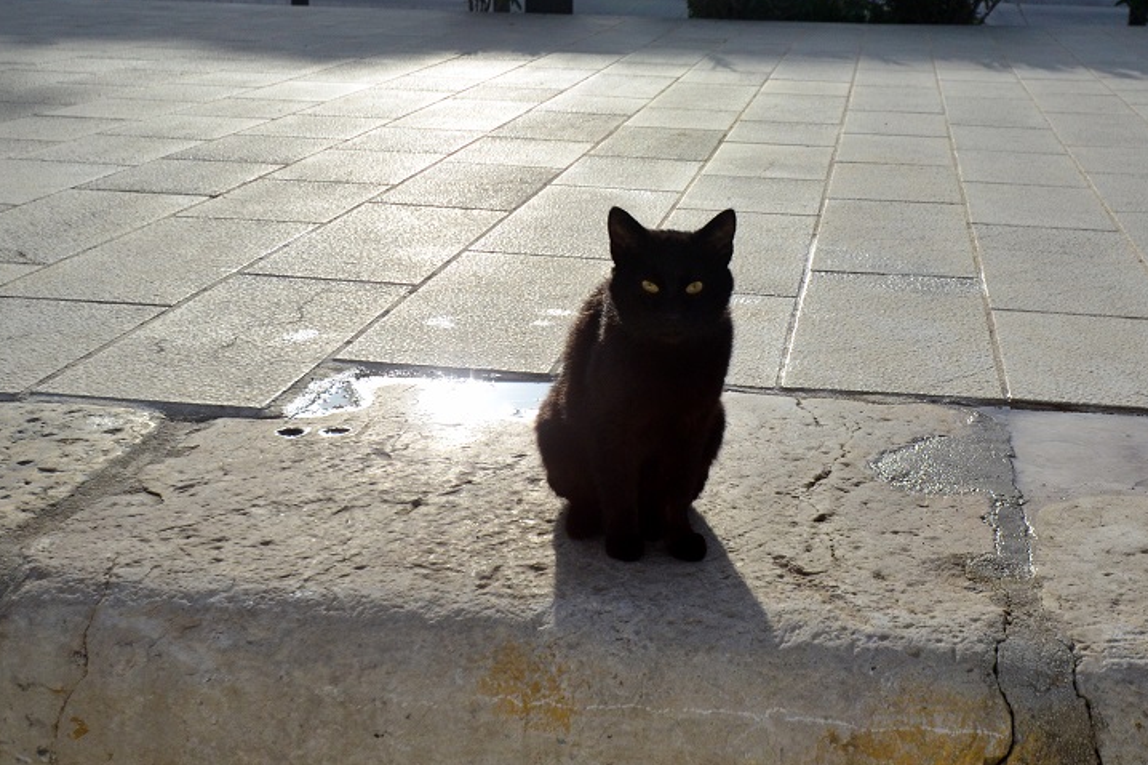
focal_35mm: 50
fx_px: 1594
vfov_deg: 26.9
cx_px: 759
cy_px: 302
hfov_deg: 39.2
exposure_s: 1/8000
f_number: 4.5
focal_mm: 24
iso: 560
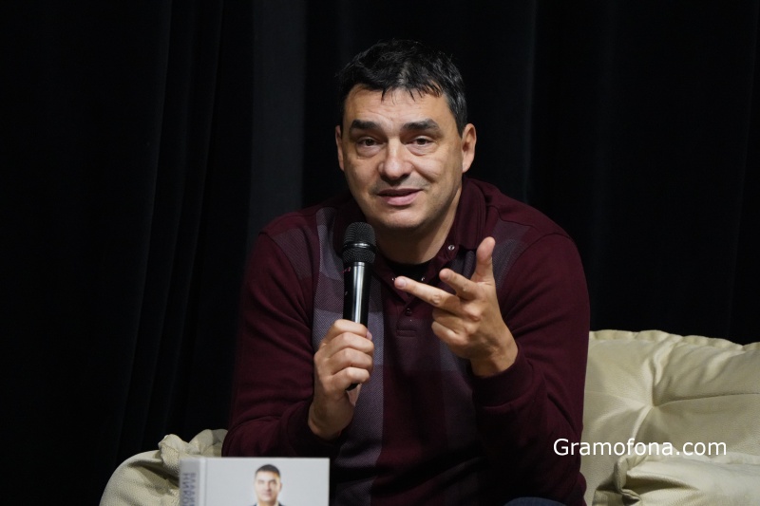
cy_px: 253
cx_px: 380
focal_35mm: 400
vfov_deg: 3.4
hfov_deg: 5.2
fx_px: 8442
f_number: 6.3
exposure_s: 1/250
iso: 12800
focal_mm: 400
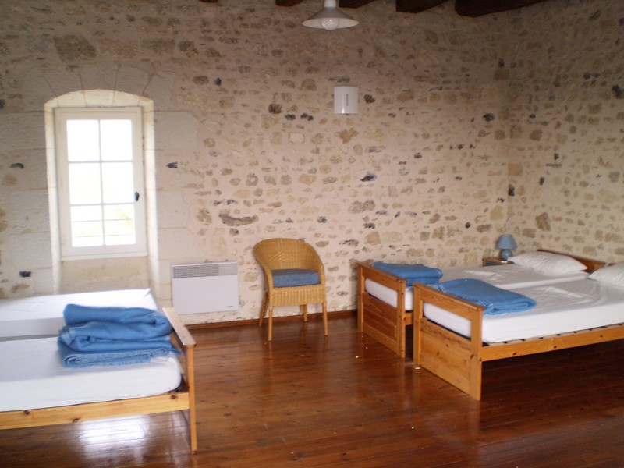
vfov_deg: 39.7
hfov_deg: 51.4
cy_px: 234
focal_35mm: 36
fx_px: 649
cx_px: 312
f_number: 3.1
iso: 125
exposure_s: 1/30
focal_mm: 6.3
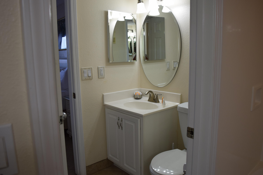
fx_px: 197
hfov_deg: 67.4
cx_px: 132
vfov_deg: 47.9
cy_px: 88
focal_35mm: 27
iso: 400
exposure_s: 1/125
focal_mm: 18
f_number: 5.6
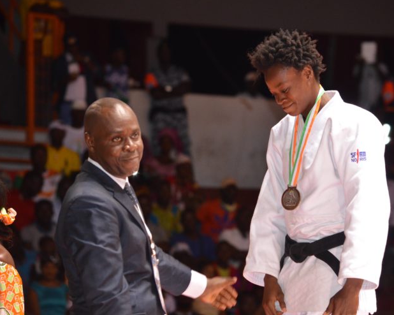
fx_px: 3381
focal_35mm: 290
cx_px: 226
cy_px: 157
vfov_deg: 5.3
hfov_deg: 6.7
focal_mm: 170
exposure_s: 1/160
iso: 2000
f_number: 6.3
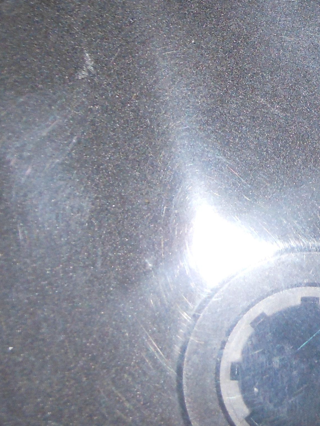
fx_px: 1220
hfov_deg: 13.5
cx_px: 571
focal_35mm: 99
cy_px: 167
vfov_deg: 19.8
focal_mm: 5.9
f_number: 11.2
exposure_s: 1/25
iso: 200
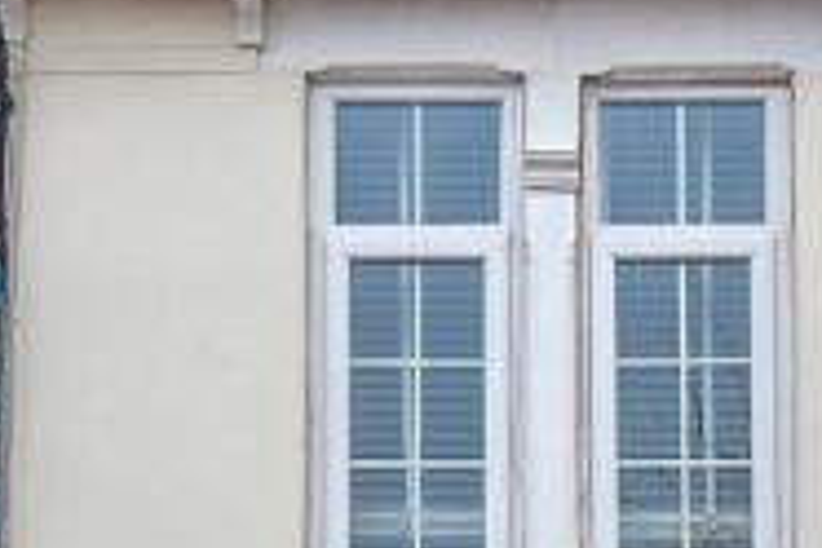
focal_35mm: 149
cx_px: 610
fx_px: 3402
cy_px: 696
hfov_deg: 13.7
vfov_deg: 9.1
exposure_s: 1/80
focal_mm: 18
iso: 400
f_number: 8
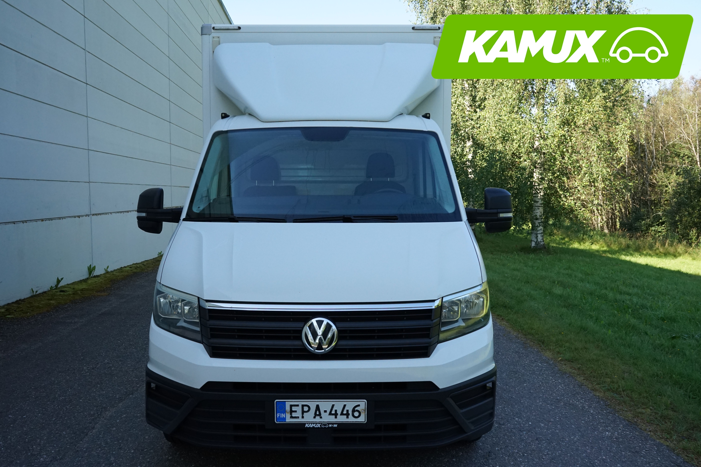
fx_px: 584
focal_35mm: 30
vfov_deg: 43.6
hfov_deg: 61.9
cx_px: 337
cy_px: 241
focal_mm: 28
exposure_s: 1/1250
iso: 1600
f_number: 6.3
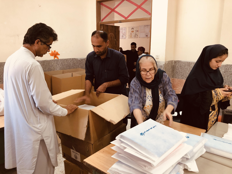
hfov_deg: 63.4
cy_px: 87
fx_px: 188
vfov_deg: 49.7
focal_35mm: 28
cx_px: 116
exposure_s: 1/50
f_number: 1.8
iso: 200
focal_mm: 3.99
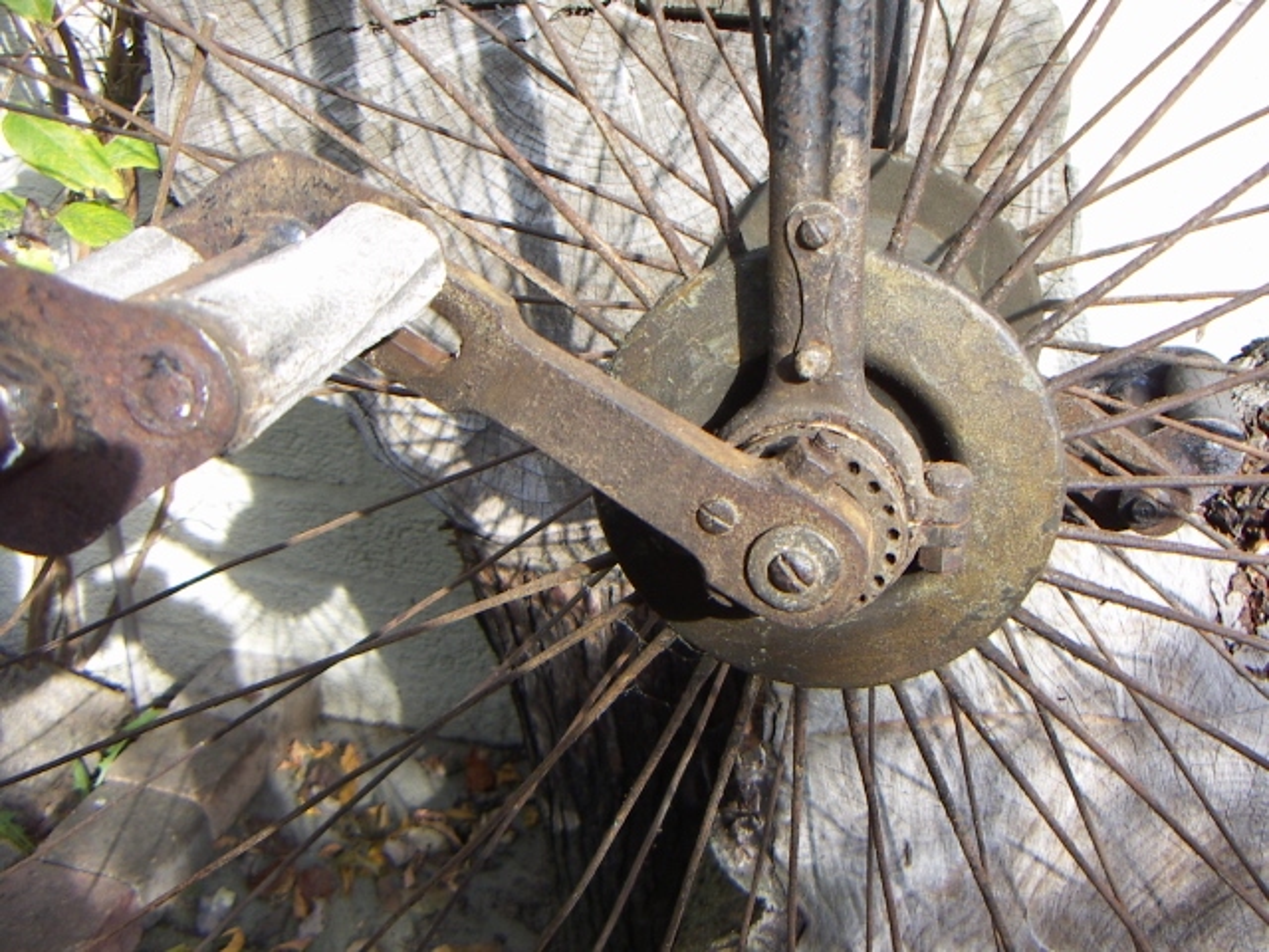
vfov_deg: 39.7
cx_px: 634
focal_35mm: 36
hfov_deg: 51.4
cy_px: 476
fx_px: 1320
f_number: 2.8
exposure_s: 1/250
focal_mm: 4.7
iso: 50
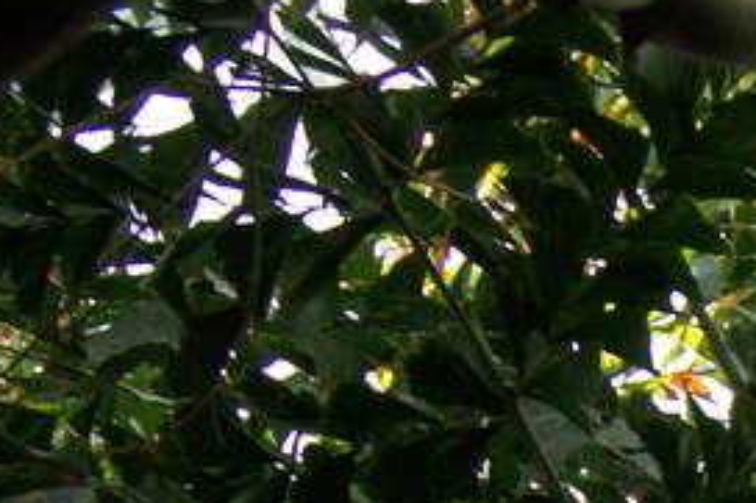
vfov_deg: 6.8
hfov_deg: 10.2
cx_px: 1226
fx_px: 4071
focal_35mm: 194
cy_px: 1069
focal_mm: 22
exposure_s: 1/160
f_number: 4.5
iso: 200
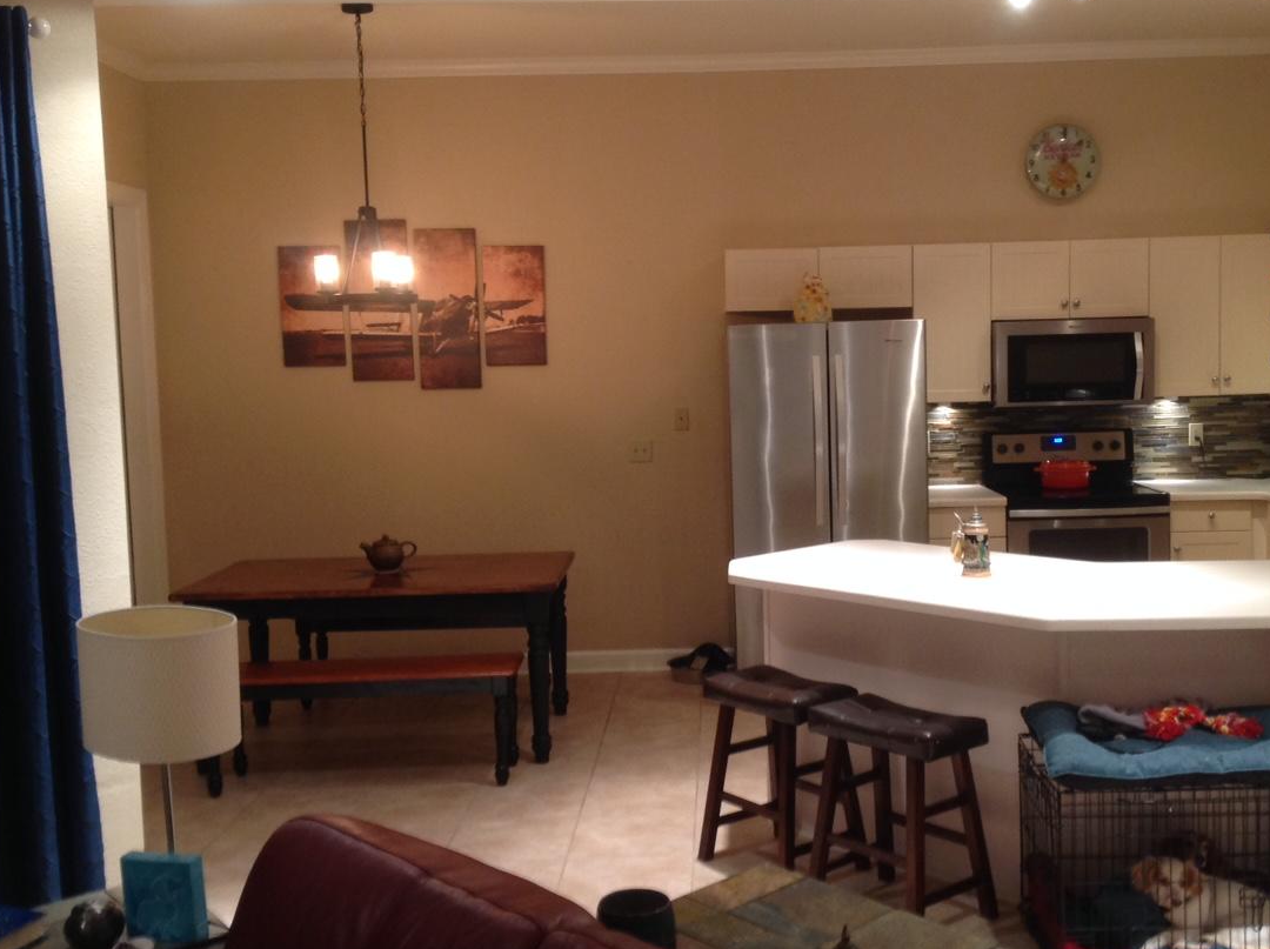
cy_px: 457
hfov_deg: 44.7
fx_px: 1539
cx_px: 728
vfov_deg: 34.3
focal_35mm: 42
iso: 125
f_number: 2.4
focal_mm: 4.28
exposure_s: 1/15
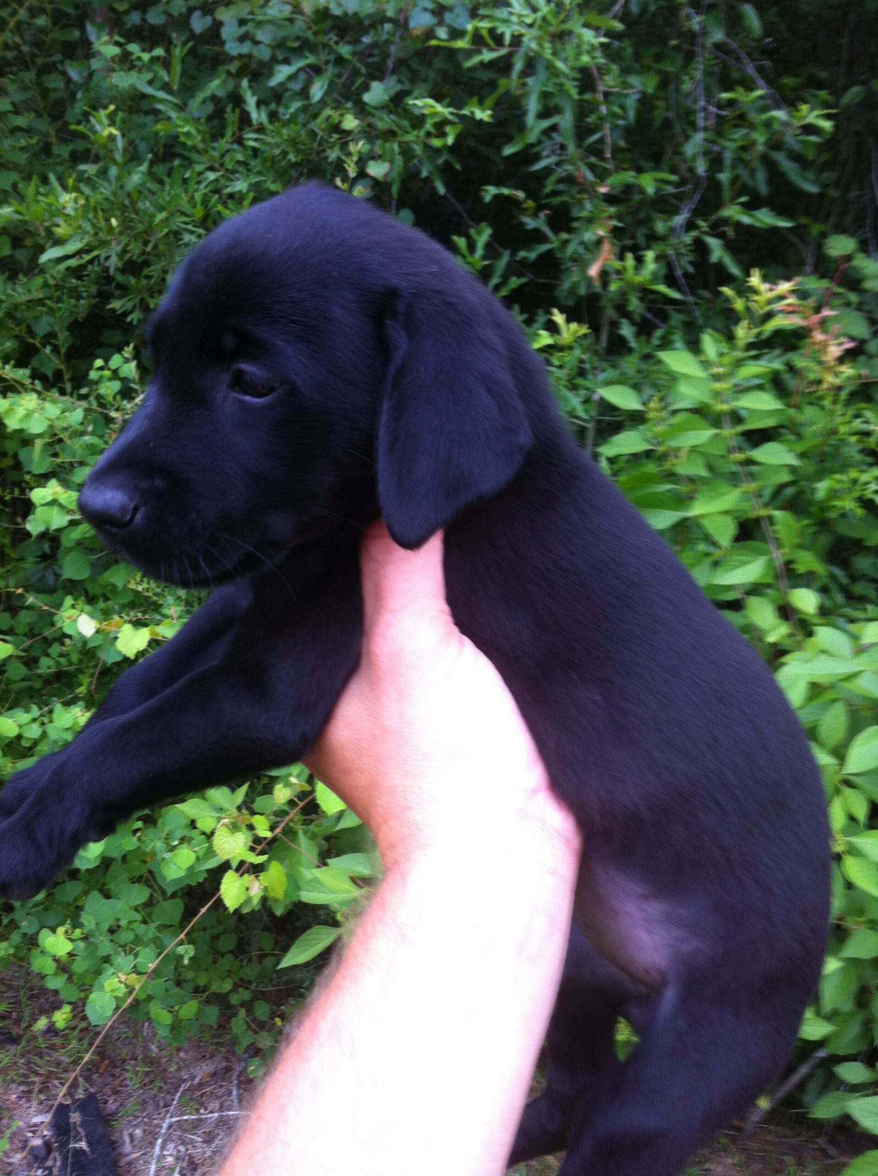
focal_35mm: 35
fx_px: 1187
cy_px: 588
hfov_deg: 40.6
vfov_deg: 52.7
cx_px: 439
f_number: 2.8
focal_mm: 3.85
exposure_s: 1/20
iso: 80
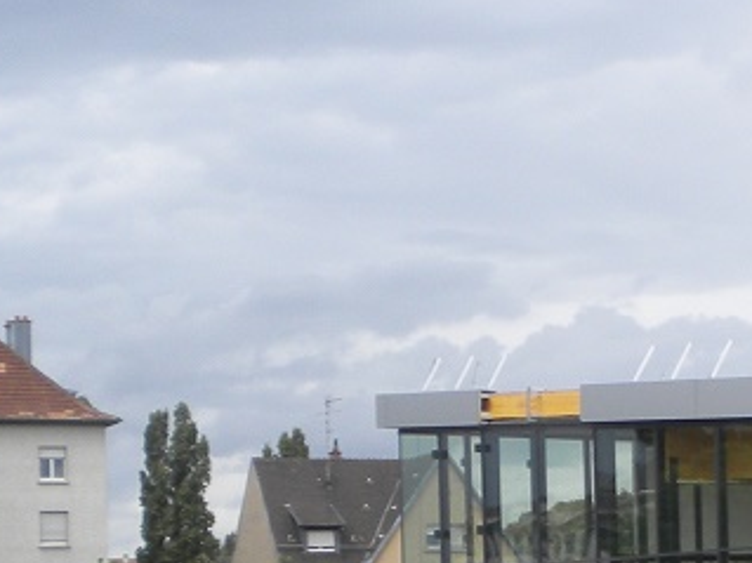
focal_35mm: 120
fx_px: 2606
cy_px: 604
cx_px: 840
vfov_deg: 12.2
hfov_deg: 15.9
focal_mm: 6.3
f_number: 4.6
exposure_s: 1/408
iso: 80
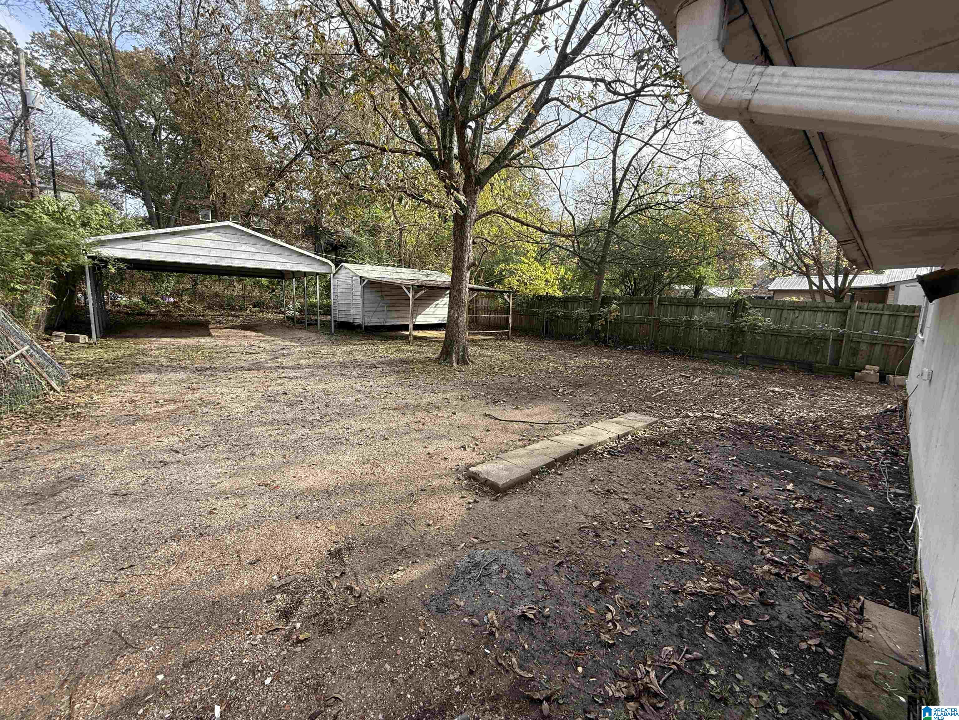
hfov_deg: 102.1
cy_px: 360
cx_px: 480
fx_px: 388
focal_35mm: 14
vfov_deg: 85.7
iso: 50
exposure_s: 1/442
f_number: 2.2
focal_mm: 2.22
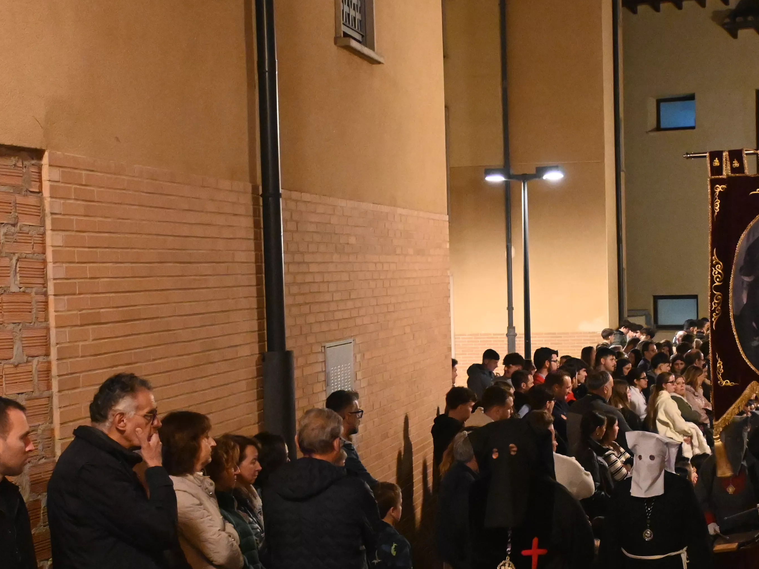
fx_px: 1787
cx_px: 526
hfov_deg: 23.8
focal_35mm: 81
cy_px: 430
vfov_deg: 18.0
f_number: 4.5
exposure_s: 1/40
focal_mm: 27.5
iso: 6400
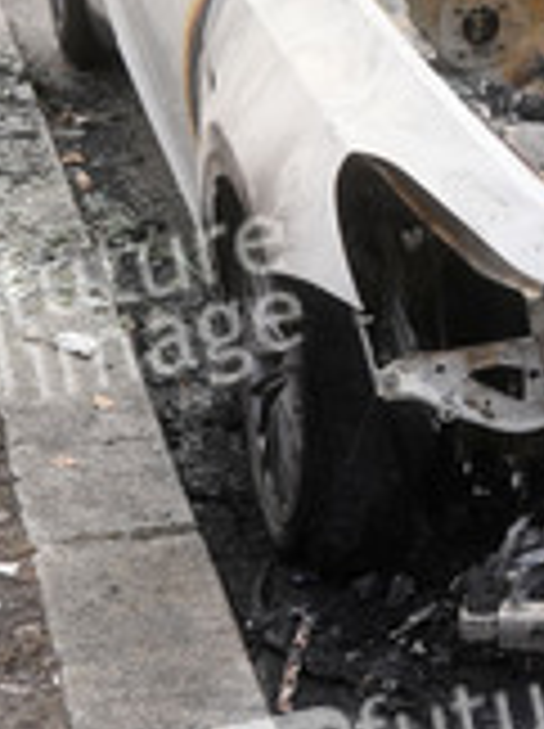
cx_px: 562
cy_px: 99
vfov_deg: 18.2
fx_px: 2248
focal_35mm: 107
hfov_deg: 13.6
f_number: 7.1
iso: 640
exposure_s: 1/320
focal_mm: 30
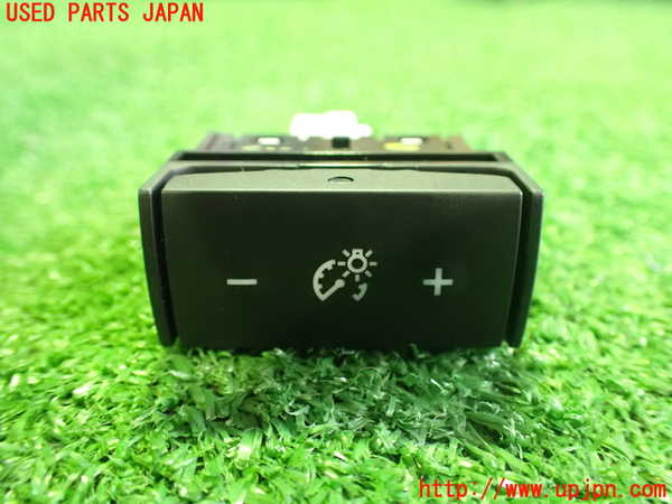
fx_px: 582
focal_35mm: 30
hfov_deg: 60.0
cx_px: 336
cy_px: 252
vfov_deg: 46.8
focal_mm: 5.4
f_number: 2.3
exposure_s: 1/30
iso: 1600
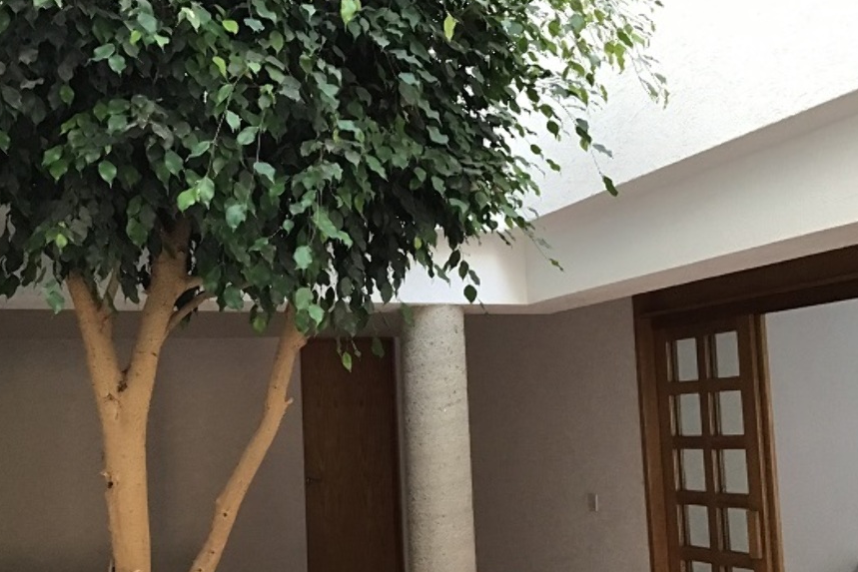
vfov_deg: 33.3
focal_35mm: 40
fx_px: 953
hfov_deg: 48.4
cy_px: 356
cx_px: 390
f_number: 2.4
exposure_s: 1/30
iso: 125
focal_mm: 3.3
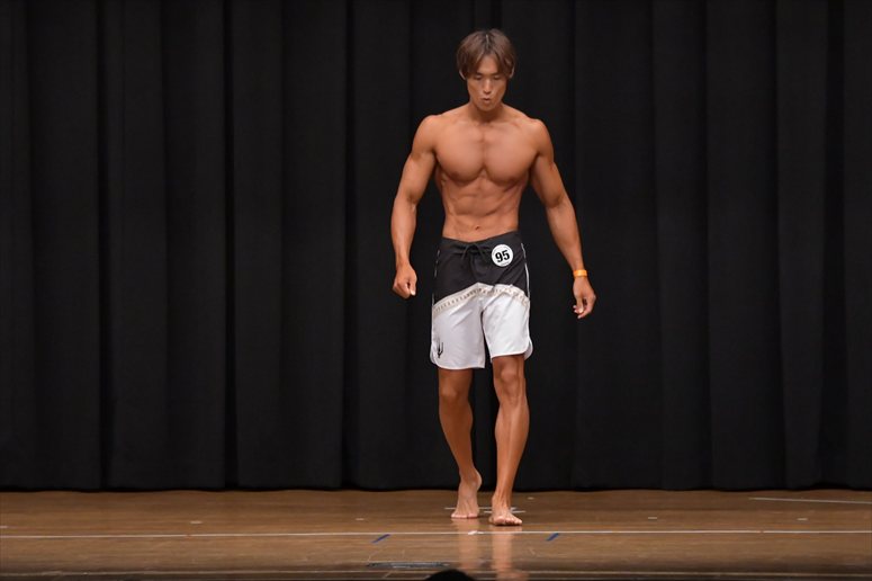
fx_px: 5811
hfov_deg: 8.6
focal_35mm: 240
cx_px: 436
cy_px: 290
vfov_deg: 5.7
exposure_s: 1/400
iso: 6400
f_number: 5.6
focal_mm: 160
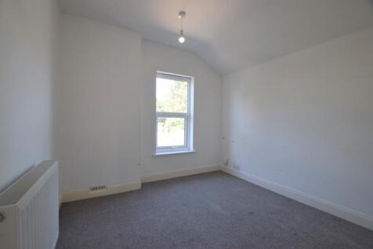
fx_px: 155
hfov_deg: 100.4
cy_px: 124
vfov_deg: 77.3
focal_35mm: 15
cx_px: 186
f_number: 6.7
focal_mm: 10
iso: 1000
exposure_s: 1/180
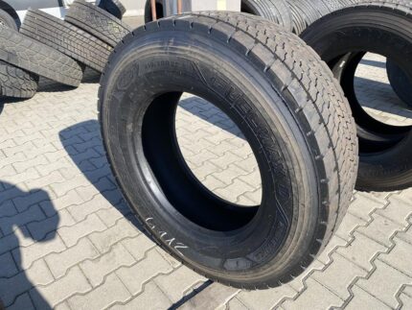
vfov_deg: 53.1
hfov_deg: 67.3
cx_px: 206
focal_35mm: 26
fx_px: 310
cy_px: 155
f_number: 1.8
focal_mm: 4.25
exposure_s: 1/1043
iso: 32
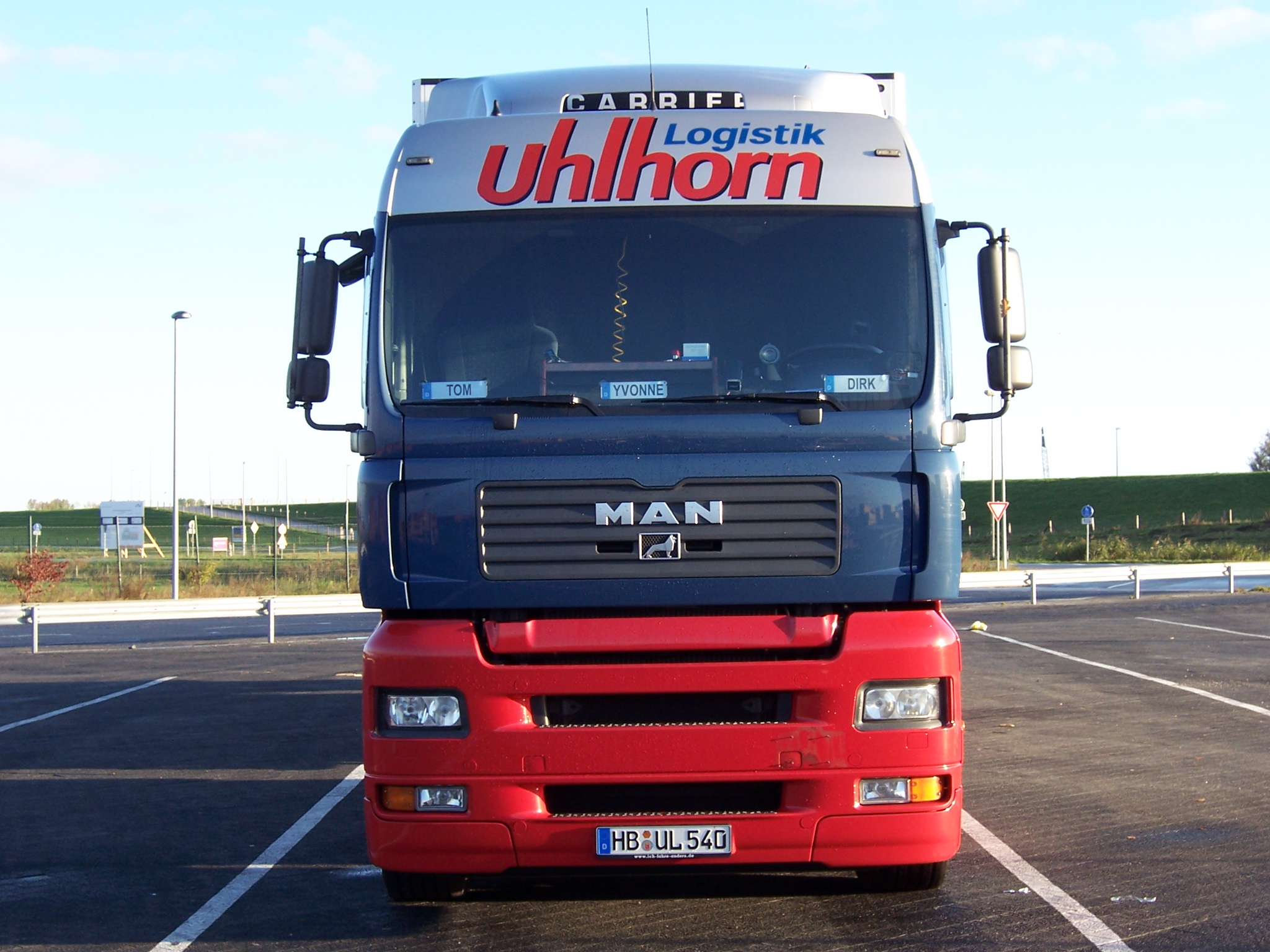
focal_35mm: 60
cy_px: 476
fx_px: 2201
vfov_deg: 24.4
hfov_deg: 32.2
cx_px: 635
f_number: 4.8
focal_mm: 10
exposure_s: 1/125
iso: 80
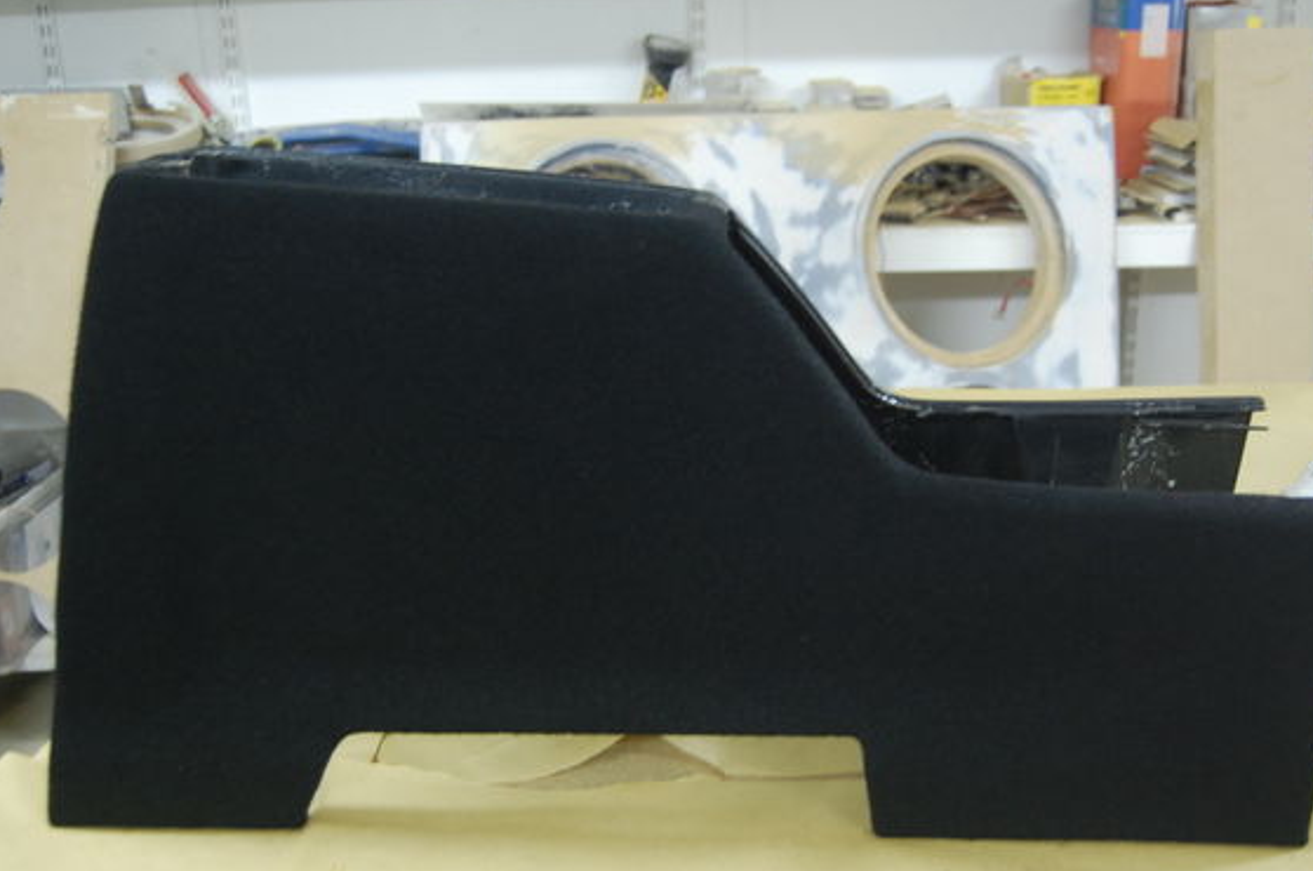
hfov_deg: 48.9
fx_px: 1441
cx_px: 706
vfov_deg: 33.6
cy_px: 452
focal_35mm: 40
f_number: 3.8
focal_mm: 23
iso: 900
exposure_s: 1/8
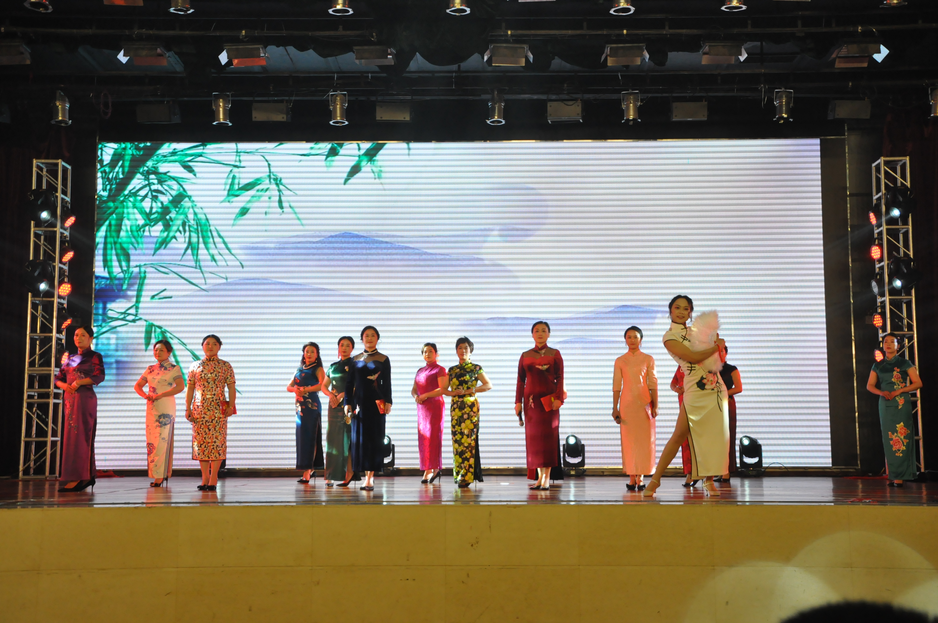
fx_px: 1171
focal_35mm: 45
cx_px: 469
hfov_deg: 43.7
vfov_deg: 29.8
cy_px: 312
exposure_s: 1/200
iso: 1600
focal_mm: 30
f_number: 7.1
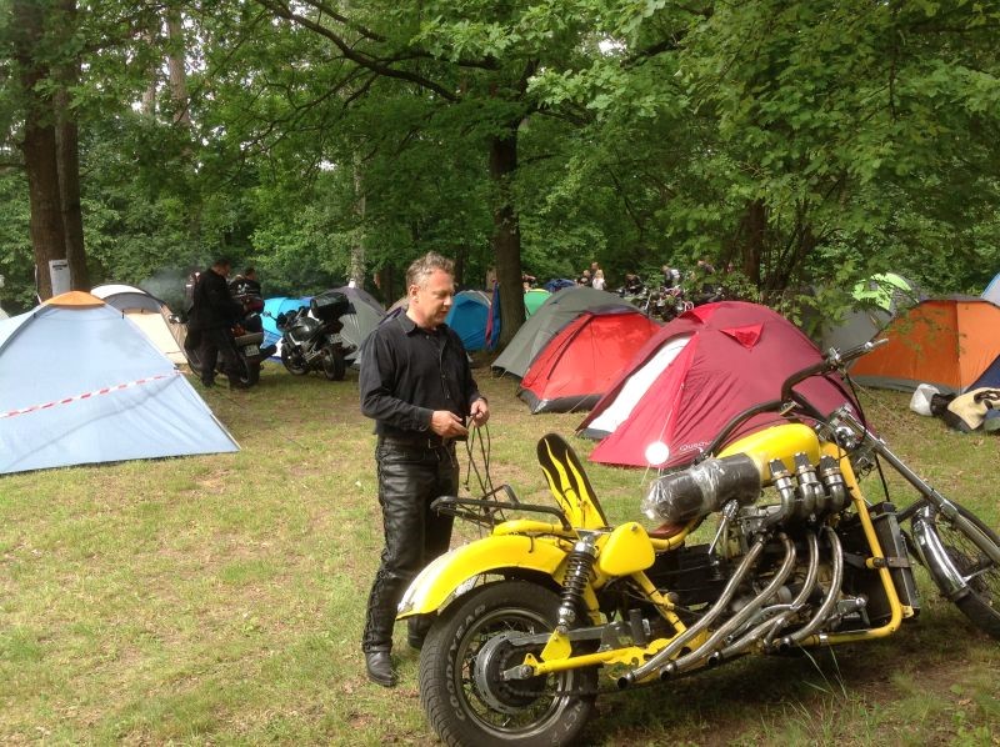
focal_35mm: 35
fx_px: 1010
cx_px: 500
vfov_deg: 40.6
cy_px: 374
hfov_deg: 52.7
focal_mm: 4.28
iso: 50
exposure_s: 1/265
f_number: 2.4
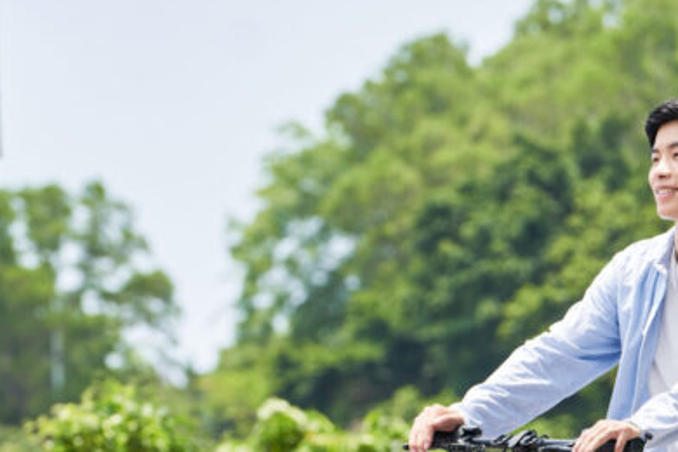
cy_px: 472
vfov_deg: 5.3
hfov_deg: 8.0
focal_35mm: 257
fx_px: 4840
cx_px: 694
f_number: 3.5
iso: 100
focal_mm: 98
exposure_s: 1/640
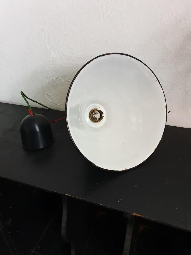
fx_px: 191
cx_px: 96
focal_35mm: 26
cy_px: 128
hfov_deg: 53.1
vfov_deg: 67.3
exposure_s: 1/33
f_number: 1.5
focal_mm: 4.3
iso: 250
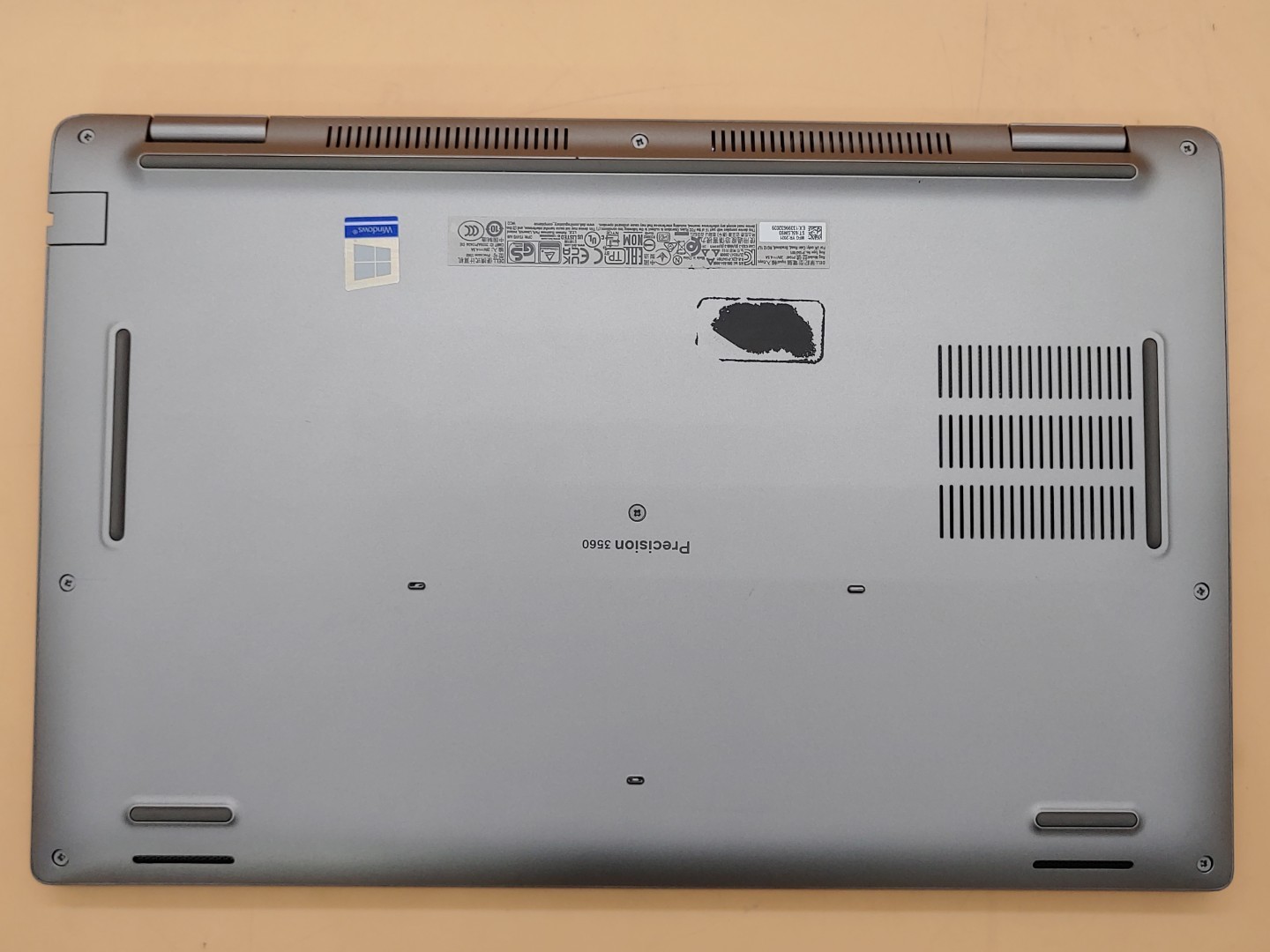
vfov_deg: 39.7
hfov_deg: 51.4
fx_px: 1321
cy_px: 476
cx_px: 635
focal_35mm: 36
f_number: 1.8
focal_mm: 4.36
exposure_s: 1/107
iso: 50
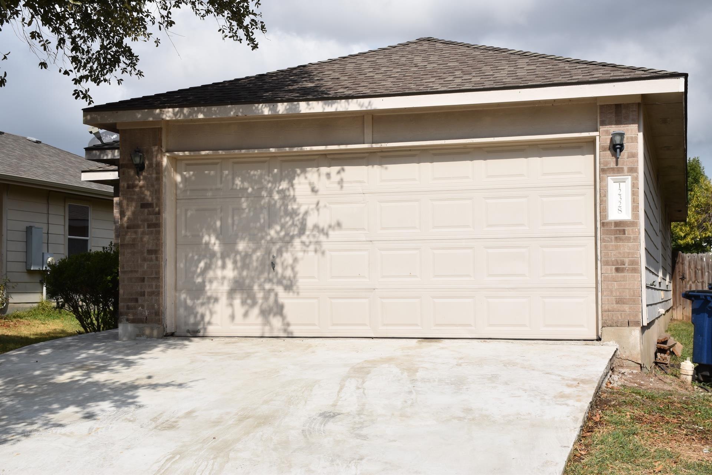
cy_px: 238
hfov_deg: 35.1
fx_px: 1127
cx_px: 356
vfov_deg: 23.8
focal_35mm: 57
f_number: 14
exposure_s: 1/200
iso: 100
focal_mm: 38
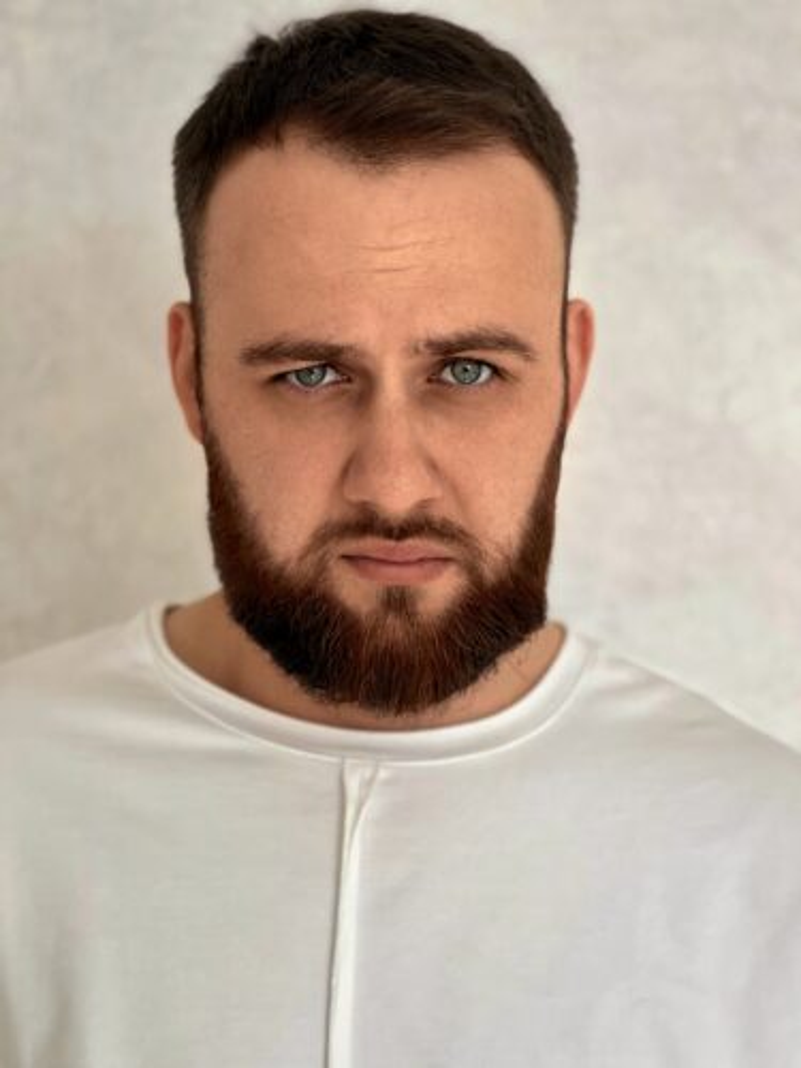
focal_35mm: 77
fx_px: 2376
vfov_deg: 25.3
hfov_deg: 19.1
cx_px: 400
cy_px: 534
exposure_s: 1/111
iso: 64
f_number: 2.8
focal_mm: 9
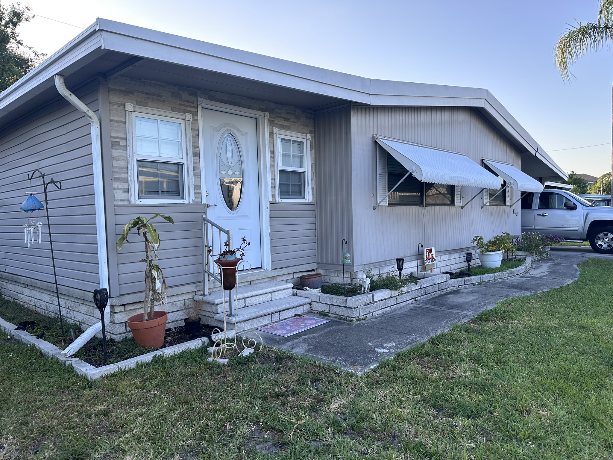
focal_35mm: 24
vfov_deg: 56.8
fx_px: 425
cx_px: 306
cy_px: 230
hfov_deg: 71.6
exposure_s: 1/650
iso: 80
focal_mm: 6.86
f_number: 1.78
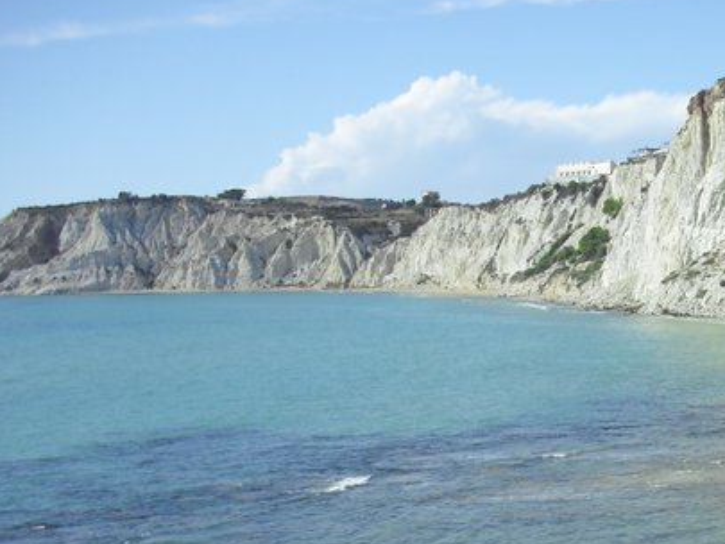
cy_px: 517
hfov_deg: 25.2
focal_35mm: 75
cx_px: 643
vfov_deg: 19.2
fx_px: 1571
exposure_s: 1/250
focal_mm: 6.2
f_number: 8
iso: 100
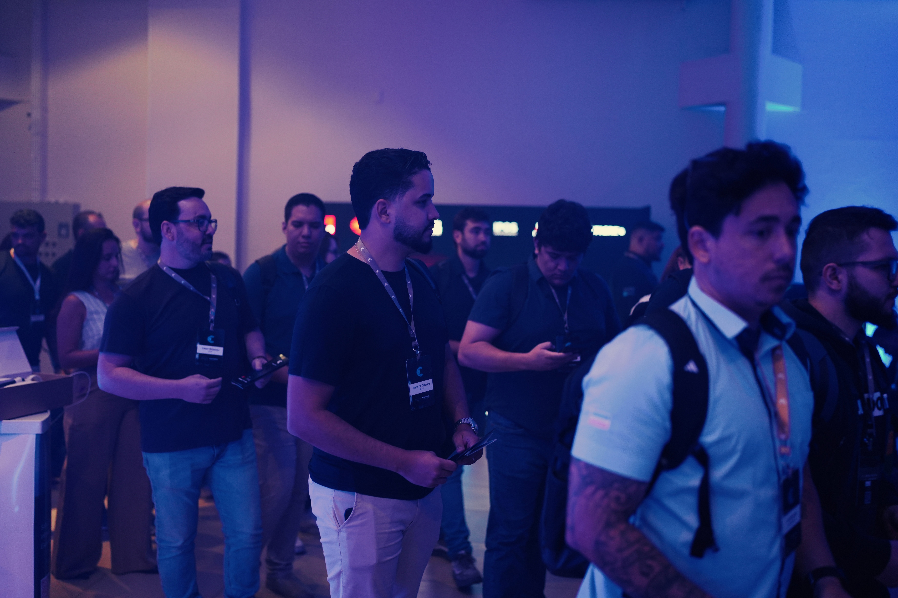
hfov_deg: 54.4
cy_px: 299
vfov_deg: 37.9
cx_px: 449
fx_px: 873
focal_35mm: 35
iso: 1000
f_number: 1.4
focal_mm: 35
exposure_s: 1/160
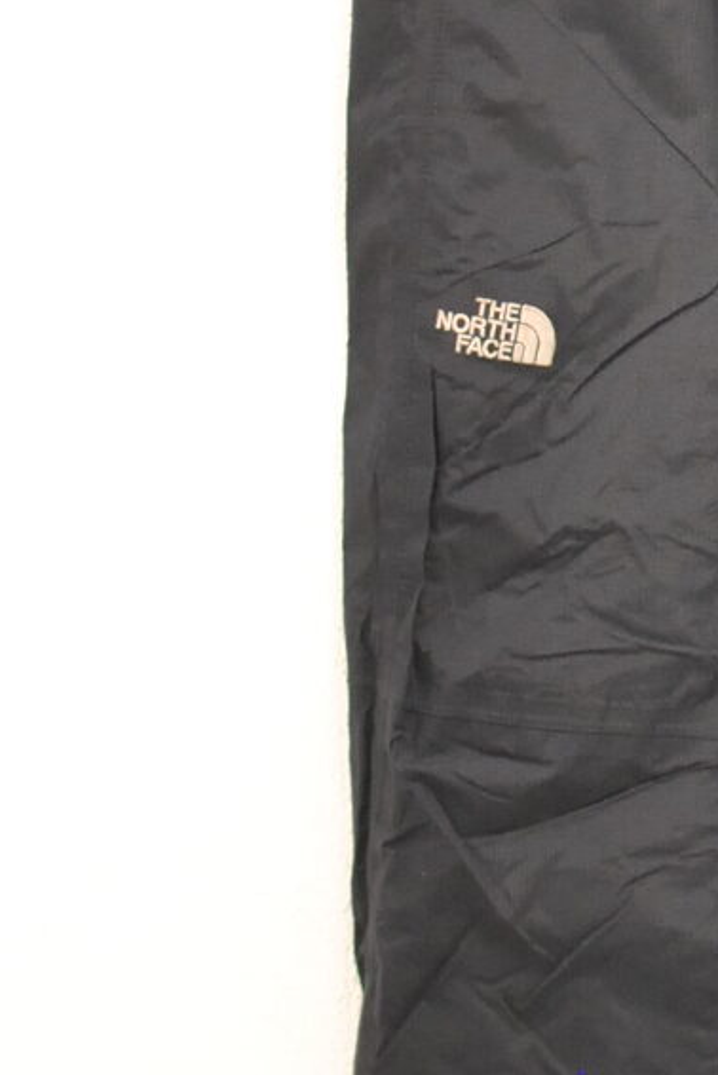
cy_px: 255
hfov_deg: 7.6
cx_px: 893
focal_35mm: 180
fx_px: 5369
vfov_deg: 11.4
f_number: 3.5
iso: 800
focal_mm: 35
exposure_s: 1/80
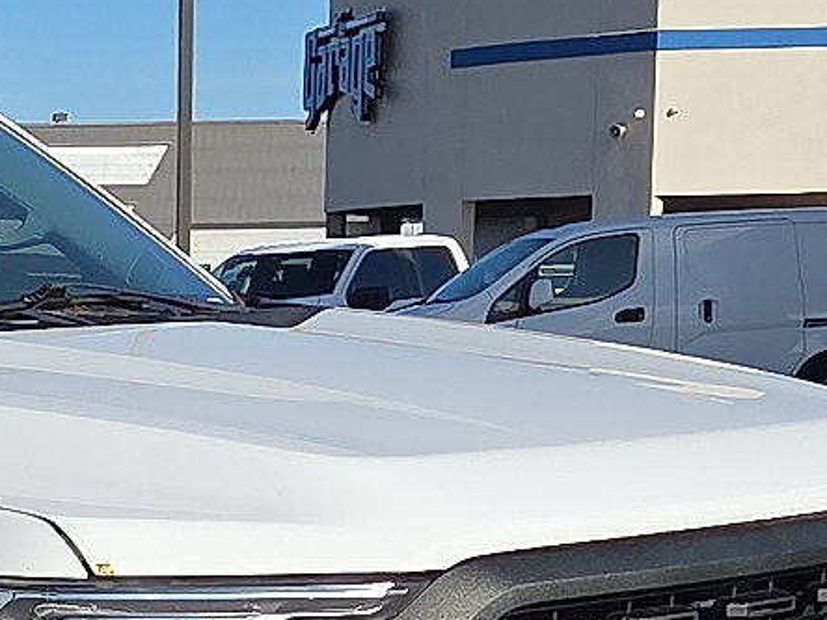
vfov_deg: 11.6
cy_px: 719
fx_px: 3010
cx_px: -352
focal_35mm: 126
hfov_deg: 14.7
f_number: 1.8
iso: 76
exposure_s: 1/10000
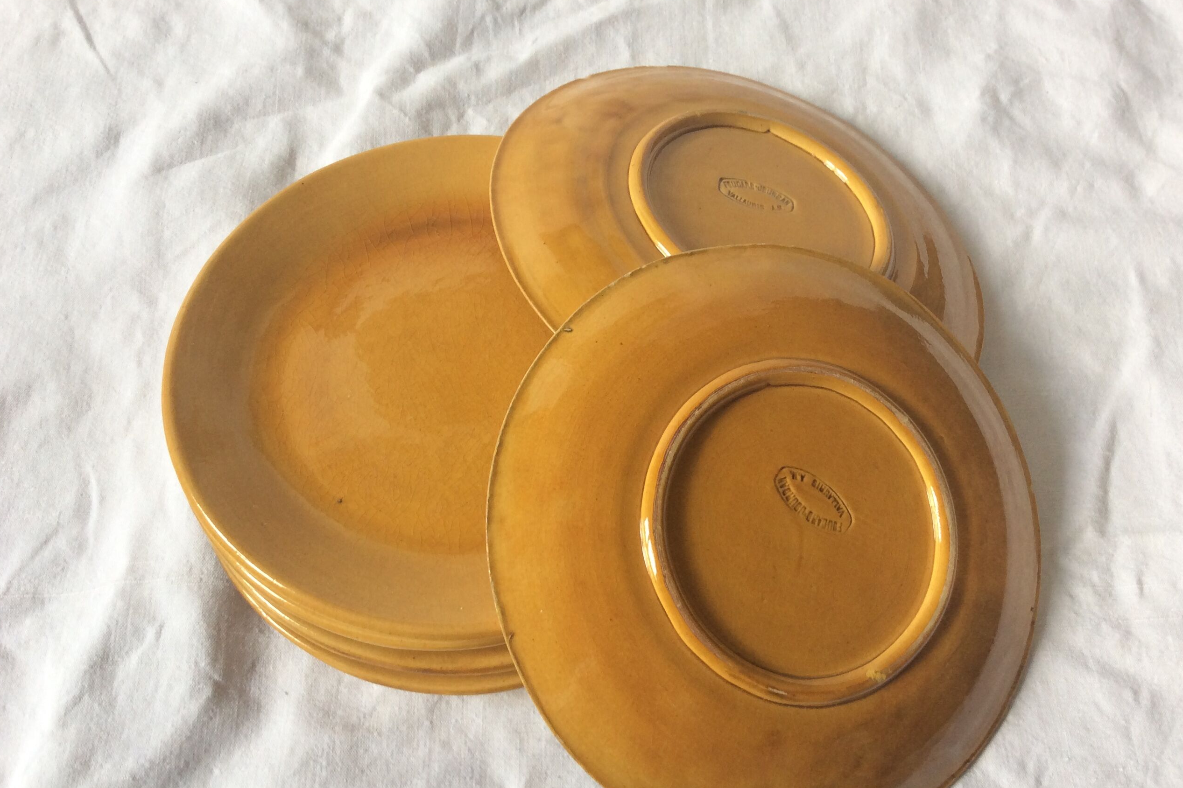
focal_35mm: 34
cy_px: 430
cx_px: 600
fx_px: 1117
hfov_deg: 55.8
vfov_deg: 38.8
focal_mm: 3.3
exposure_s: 1/25
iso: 40
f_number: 2.4
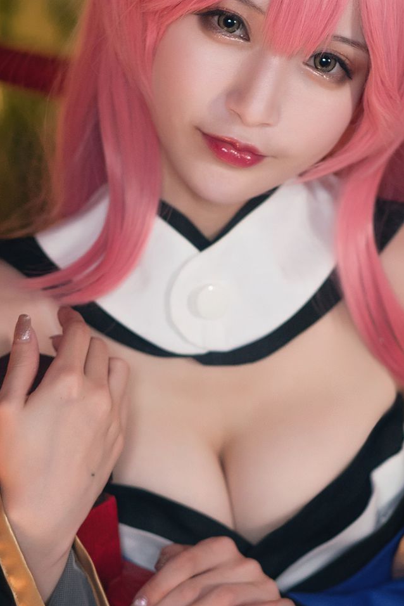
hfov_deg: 6.9
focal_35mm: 200
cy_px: 358
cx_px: 251
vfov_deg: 10.3
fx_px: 3364
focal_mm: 85
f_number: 2.5
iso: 1250
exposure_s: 1/160
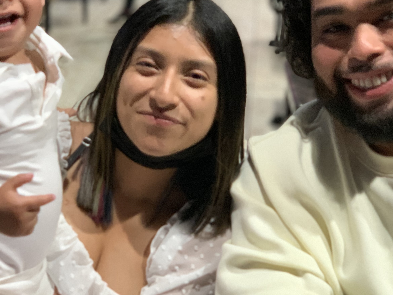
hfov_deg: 21.7
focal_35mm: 90
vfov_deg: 16.4
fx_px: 1022
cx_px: 150
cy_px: 113
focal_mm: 6
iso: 640
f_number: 2.4
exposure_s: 1/30
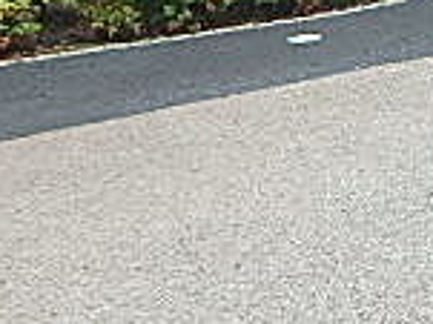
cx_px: 883
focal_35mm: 89
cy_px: -129
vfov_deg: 15.5
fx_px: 1112
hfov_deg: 16.4
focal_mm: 3.7
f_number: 3.5
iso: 125
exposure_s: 1/320
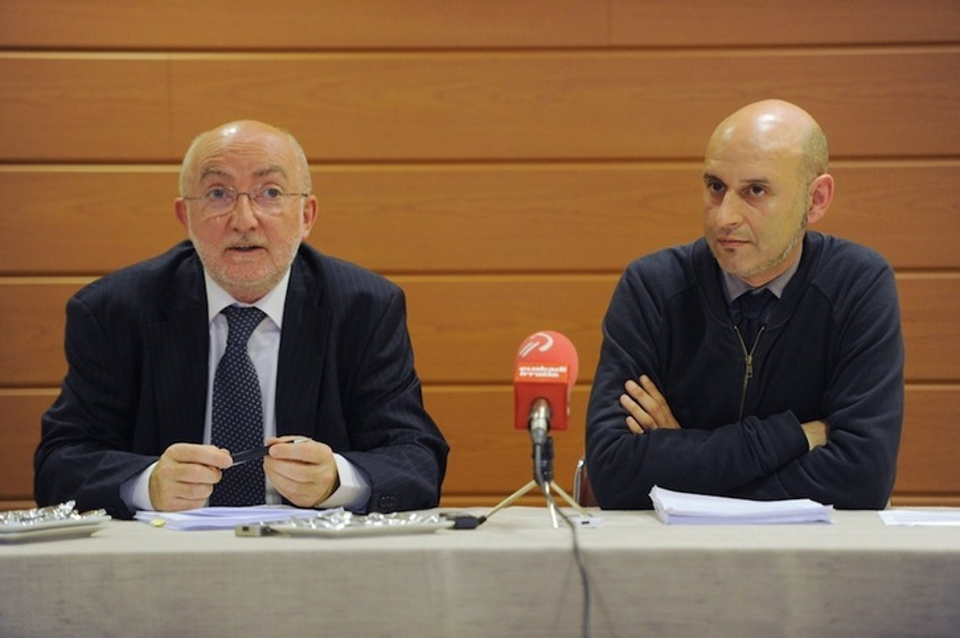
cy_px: 319
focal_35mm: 155
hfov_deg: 13.3
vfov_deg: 8.8
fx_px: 4130
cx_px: 480
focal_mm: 155
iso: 3200
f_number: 2.8
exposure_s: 1/160
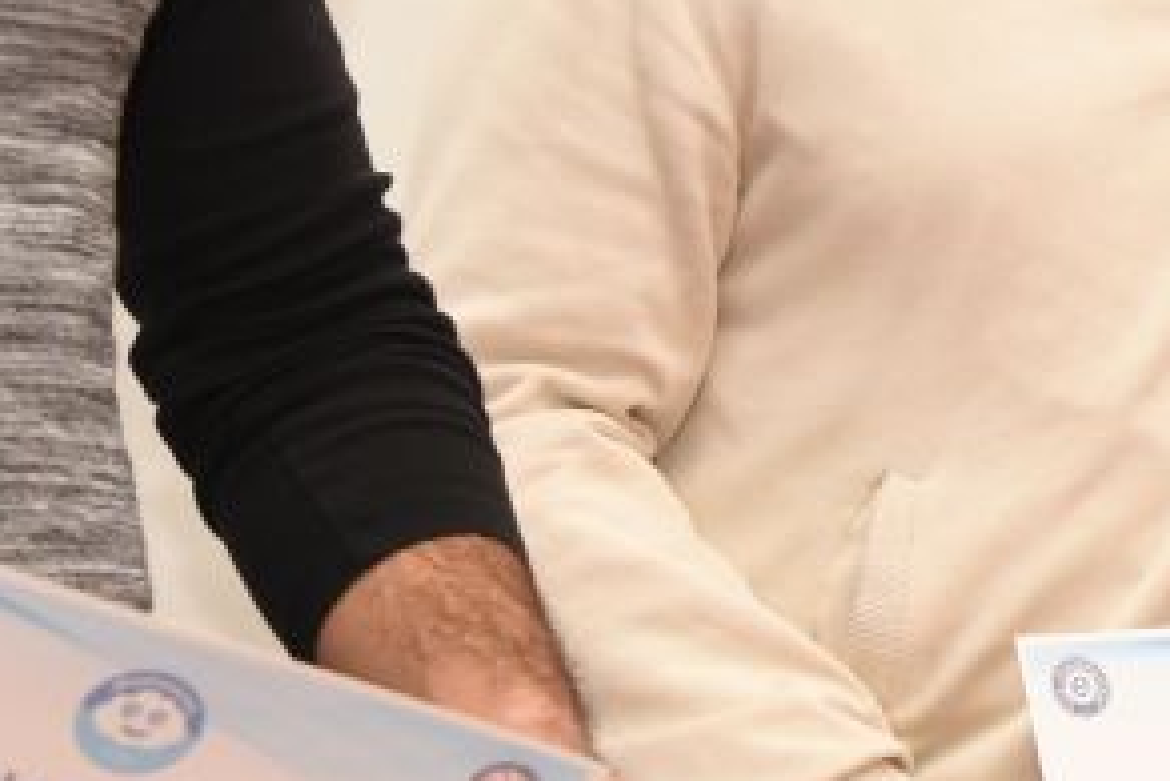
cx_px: 1779
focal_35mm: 165
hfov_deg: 11.9
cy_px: 76
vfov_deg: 8.3
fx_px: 5365
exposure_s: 1/200
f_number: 4
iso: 1250
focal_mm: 32
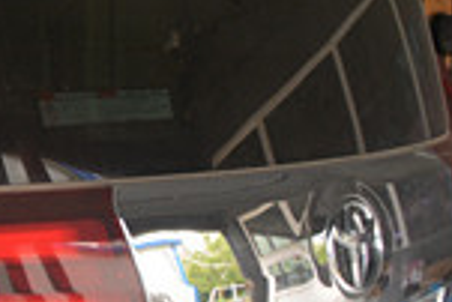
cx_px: -521
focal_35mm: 143
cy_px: 477
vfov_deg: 9.3
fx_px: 1797
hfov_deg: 12.3
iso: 220
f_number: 3.5
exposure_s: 1/125
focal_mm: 18
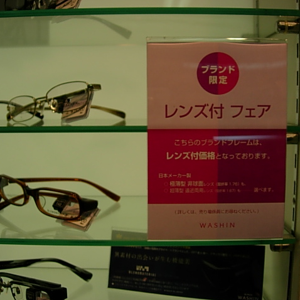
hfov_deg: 37.5
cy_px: 150
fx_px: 441
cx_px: 142
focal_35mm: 45
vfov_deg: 37.6
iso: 64
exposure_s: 1/271
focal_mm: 7.8
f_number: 2.8
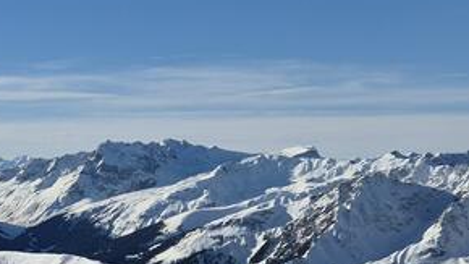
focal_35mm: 89
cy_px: 294
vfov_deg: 13.3
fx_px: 1107
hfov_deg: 20.9
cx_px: -201
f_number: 1.8
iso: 25
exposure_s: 1/4192
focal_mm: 5.4
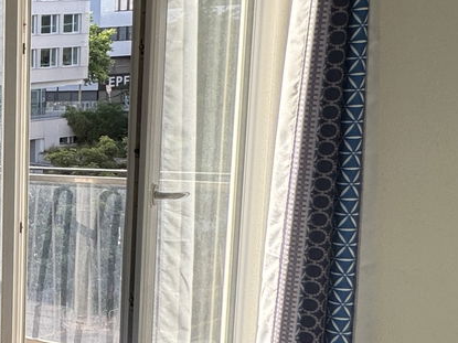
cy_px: 193
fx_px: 714
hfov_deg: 21.7
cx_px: -374
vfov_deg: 27.0
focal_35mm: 54
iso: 40
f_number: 2.2
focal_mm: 2.22
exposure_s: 1/291
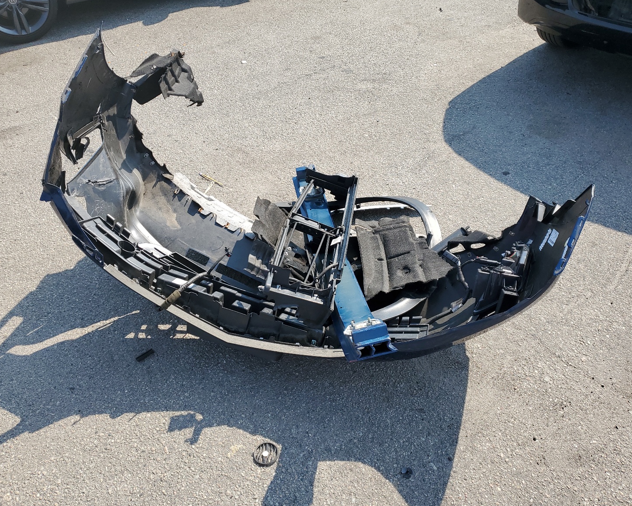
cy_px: 250
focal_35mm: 28
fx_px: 524
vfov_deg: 51.5
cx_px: 343
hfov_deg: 62.1
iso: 50
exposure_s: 1/1667
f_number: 1.5
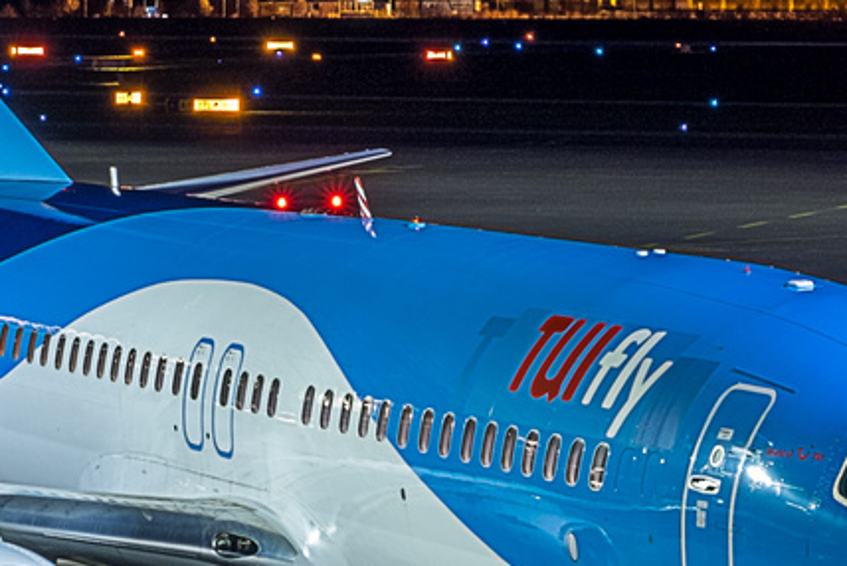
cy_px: 538
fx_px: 6145
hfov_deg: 7.9
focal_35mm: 261
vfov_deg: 5.3
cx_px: 281
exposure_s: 5.3
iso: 200
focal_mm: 46.3
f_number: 13
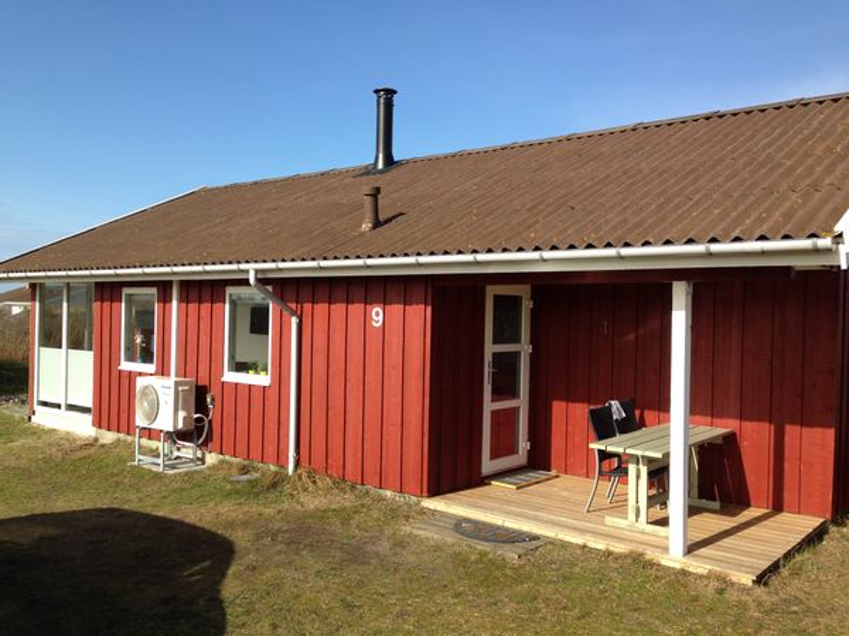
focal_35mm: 33
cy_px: 318
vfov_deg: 42.9
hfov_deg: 55.4
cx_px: 424
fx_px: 809
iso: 50
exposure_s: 1/1106
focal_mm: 4.12
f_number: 2.4
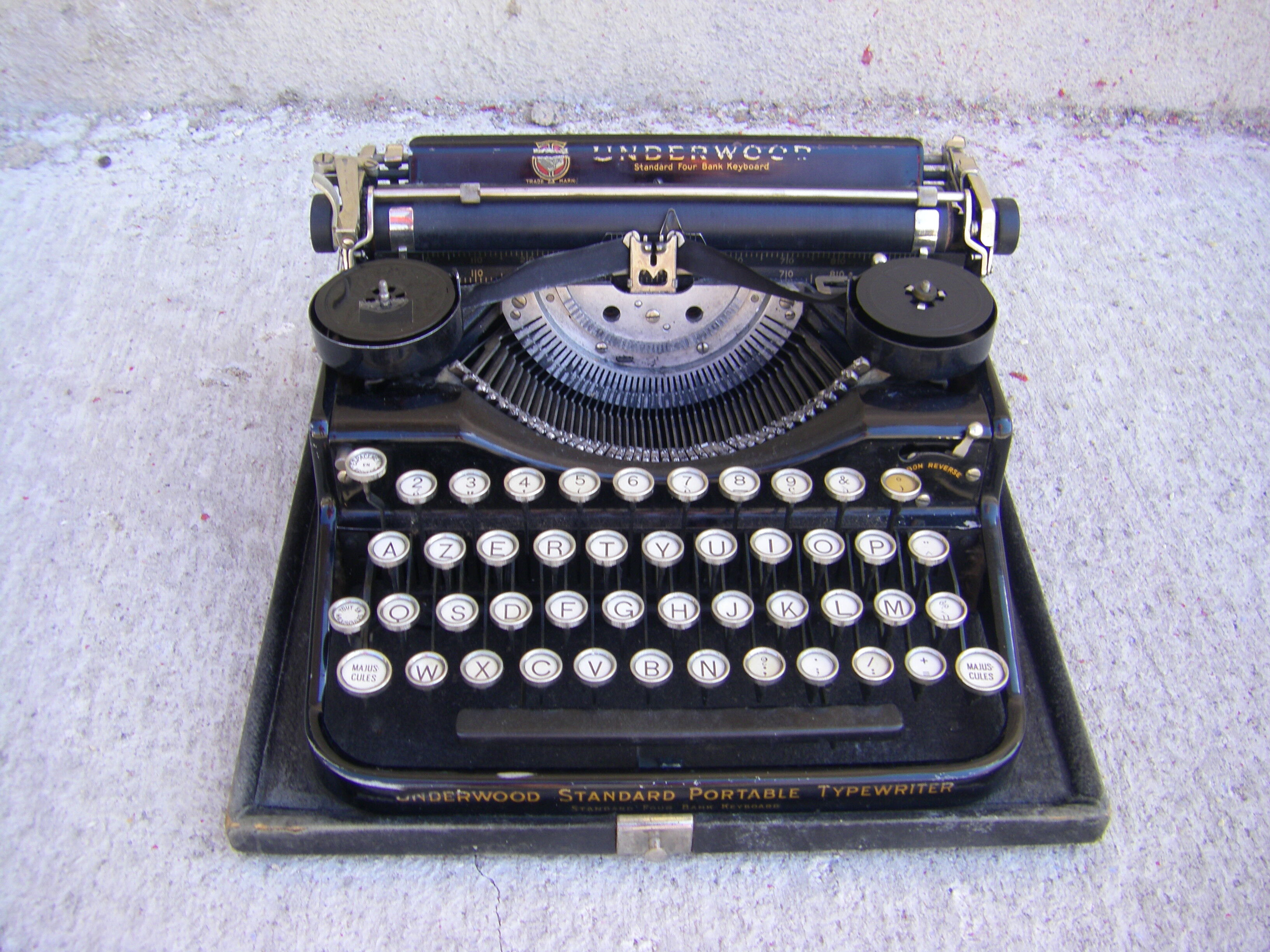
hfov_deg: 49.0
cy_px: 476
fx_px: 1394
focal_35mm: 38
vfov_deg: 37.7
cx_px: 635
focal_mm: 6.3
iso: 64
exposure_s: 1/80
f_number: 3.5
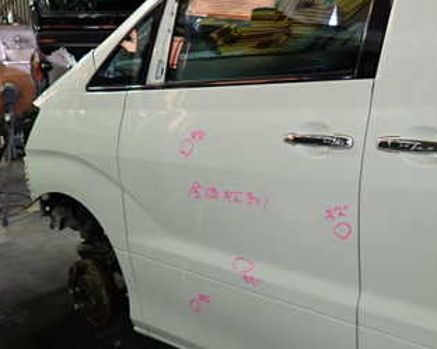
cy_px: 137
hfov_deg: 39.4
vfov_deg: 31.9
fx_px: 607
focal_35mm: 47
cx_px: 261
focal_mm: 4.5
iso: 200
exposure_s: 1/30
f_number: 2
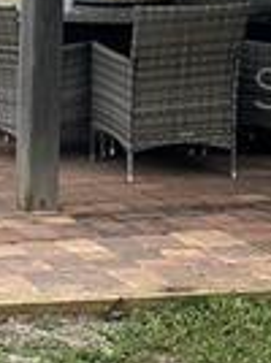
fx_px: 1445
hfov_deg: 9.9
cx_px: -271
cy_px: 87
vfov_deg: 14.3
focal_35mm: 138
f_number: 1.78
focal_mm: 6.86
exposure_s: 1/2070
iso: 80
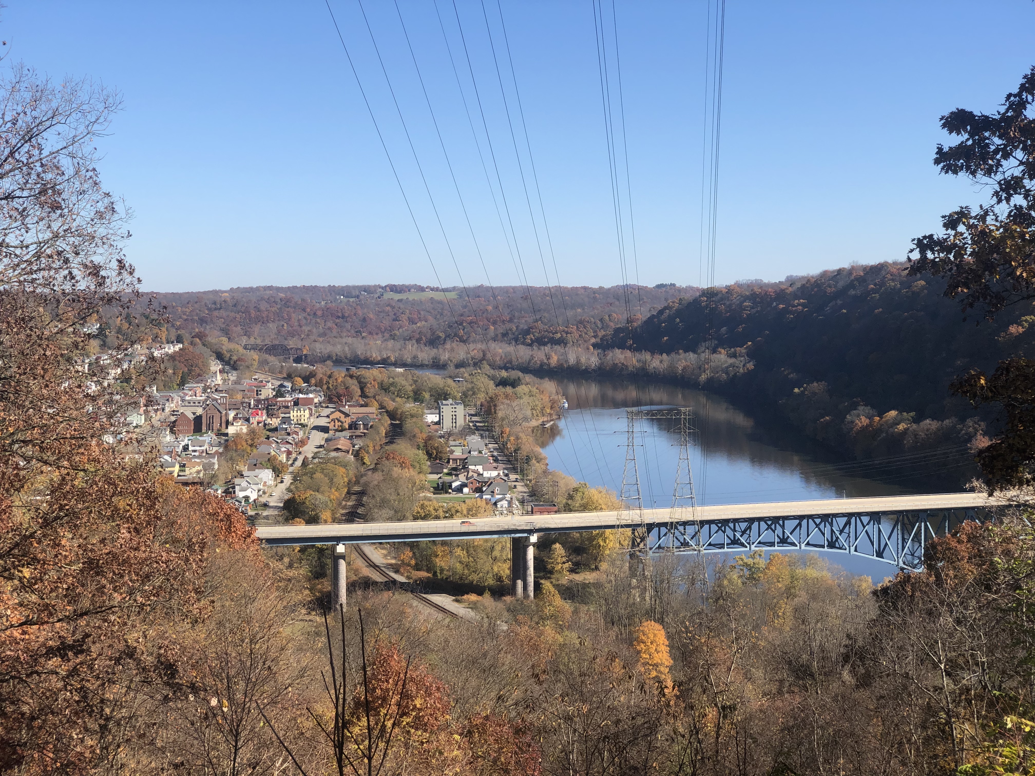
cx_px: 518
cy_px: 388
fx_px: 1555
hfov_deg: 36.8
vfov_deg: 28.0
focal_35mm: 52
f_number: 2.4
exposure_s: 1/906
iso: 16
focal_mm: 6
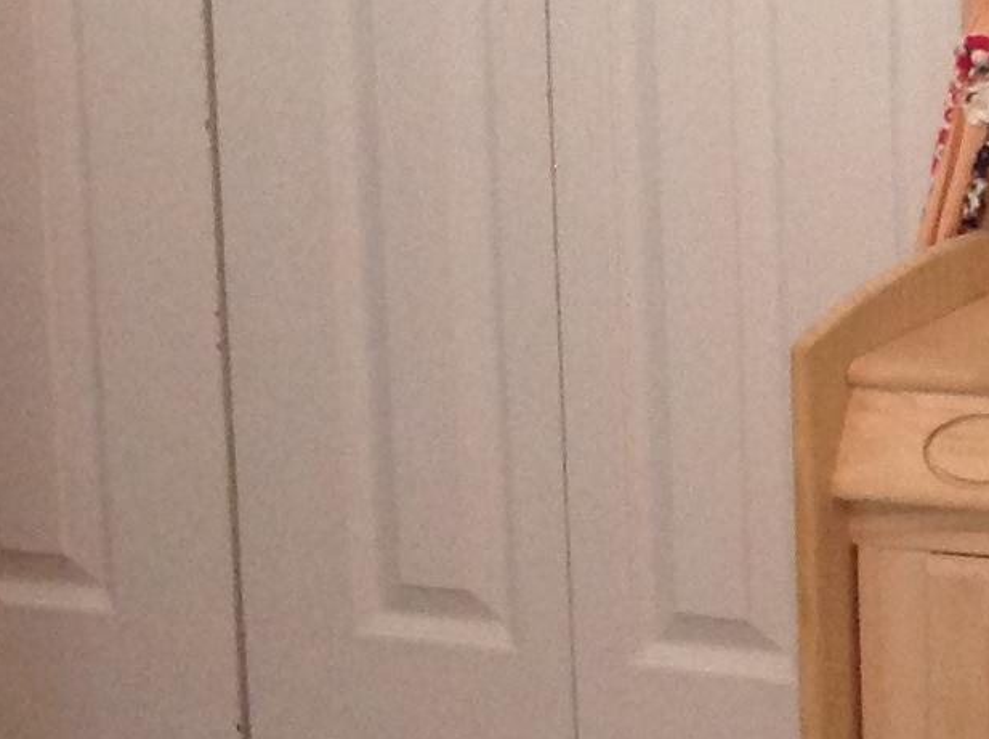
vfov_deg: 9.7
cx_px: 1968
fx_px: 4194
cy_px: -502
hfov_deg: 12.0
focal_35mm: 147
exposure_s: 1/15
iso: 160
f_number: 2.4
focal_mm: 4.28
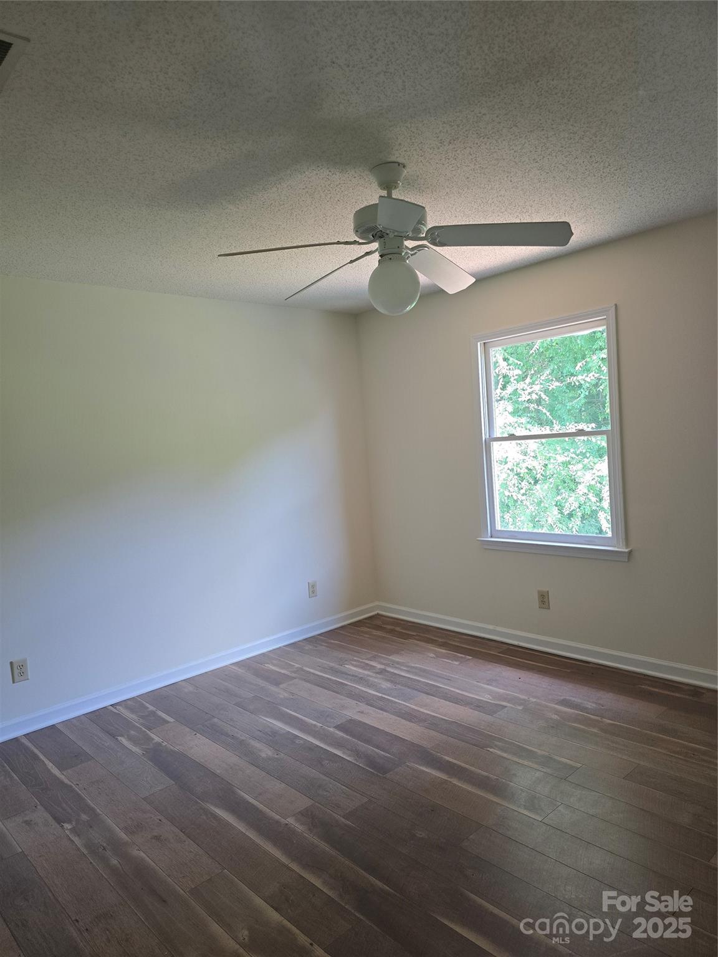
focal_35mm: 23
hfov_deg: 58.9
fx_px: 636
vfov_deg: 73.9
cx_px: 359
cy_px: 478
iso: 160
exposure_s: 1/180
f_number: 1.7
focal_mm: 6.3
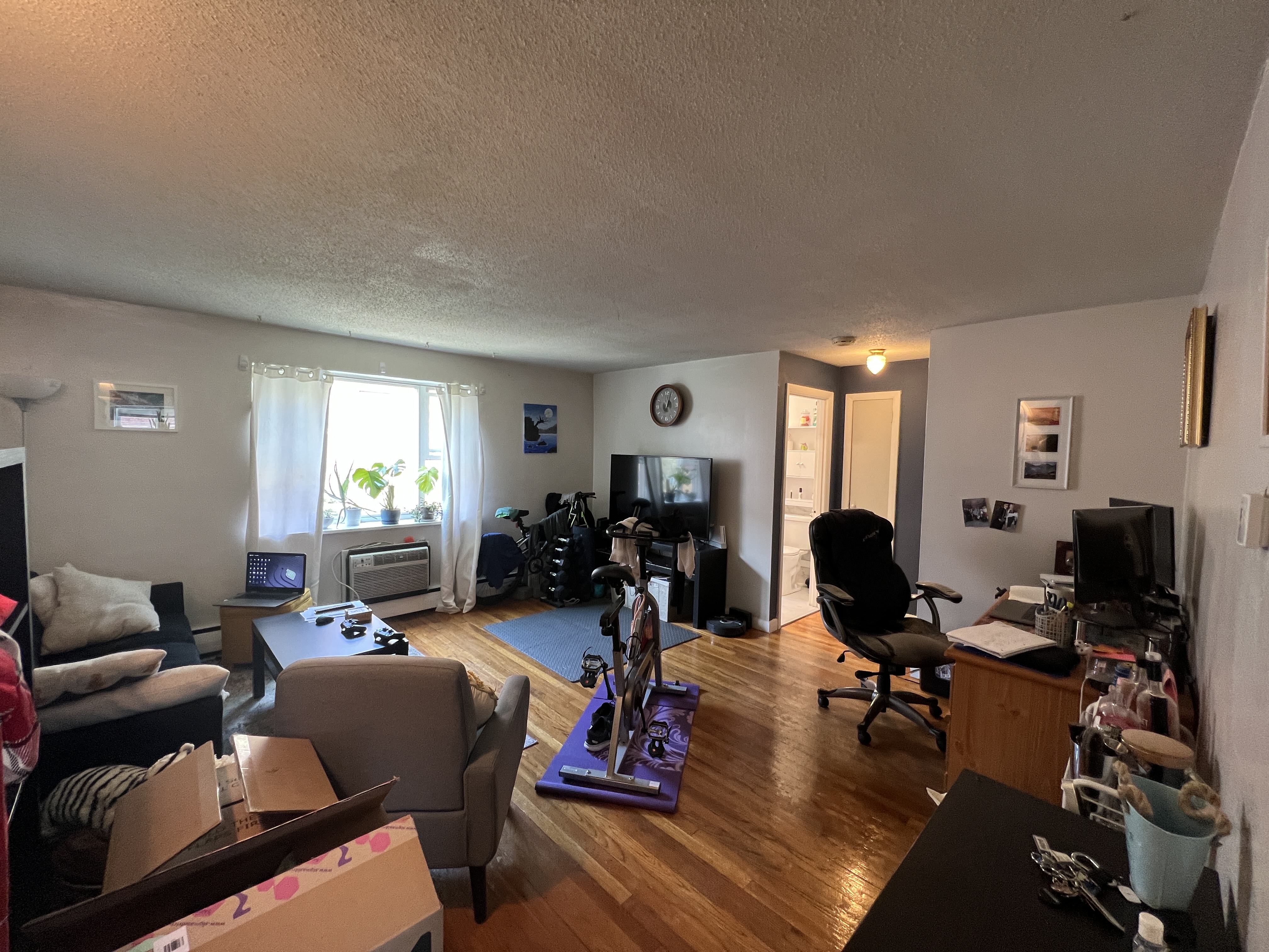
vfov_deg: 89.9
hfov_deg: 106.2
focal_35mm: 13
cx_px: 634
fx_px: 477
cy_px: 476
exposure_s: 1/60
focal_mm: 1.57
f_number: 1.8
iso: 200
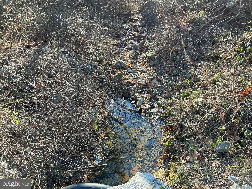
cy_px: 94
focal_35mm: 29
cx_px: 126
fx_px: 211
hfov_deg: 61.7
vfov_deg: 48.2
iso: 25
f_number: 1.8
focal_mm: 3
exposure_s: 1/120
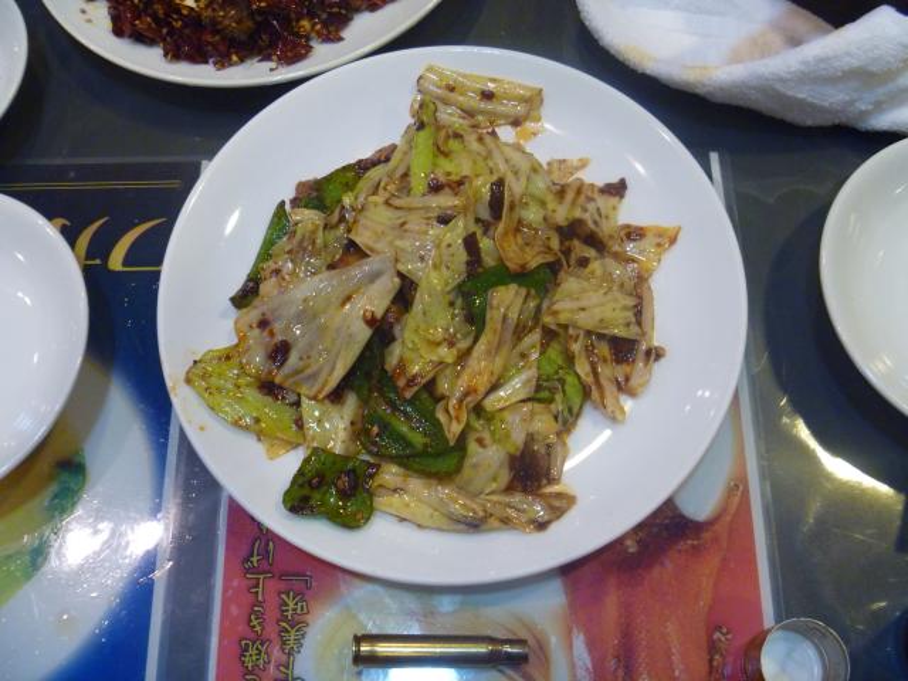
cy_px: 340
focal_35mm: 35
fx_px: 918
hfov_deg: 52.6
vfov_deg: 40.7
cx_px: 454
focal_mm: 6.3
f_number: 3.5
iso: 400
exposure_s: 1/25
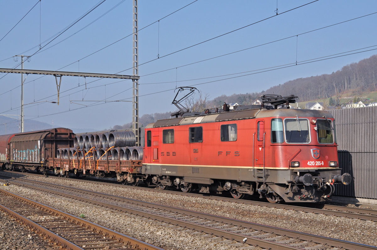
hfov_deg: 33.4
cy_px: 125
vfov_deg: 22.6
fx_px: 628
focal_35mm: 60
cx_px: 188
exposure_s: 1/1000
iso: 250
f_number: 5.6
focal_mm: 40
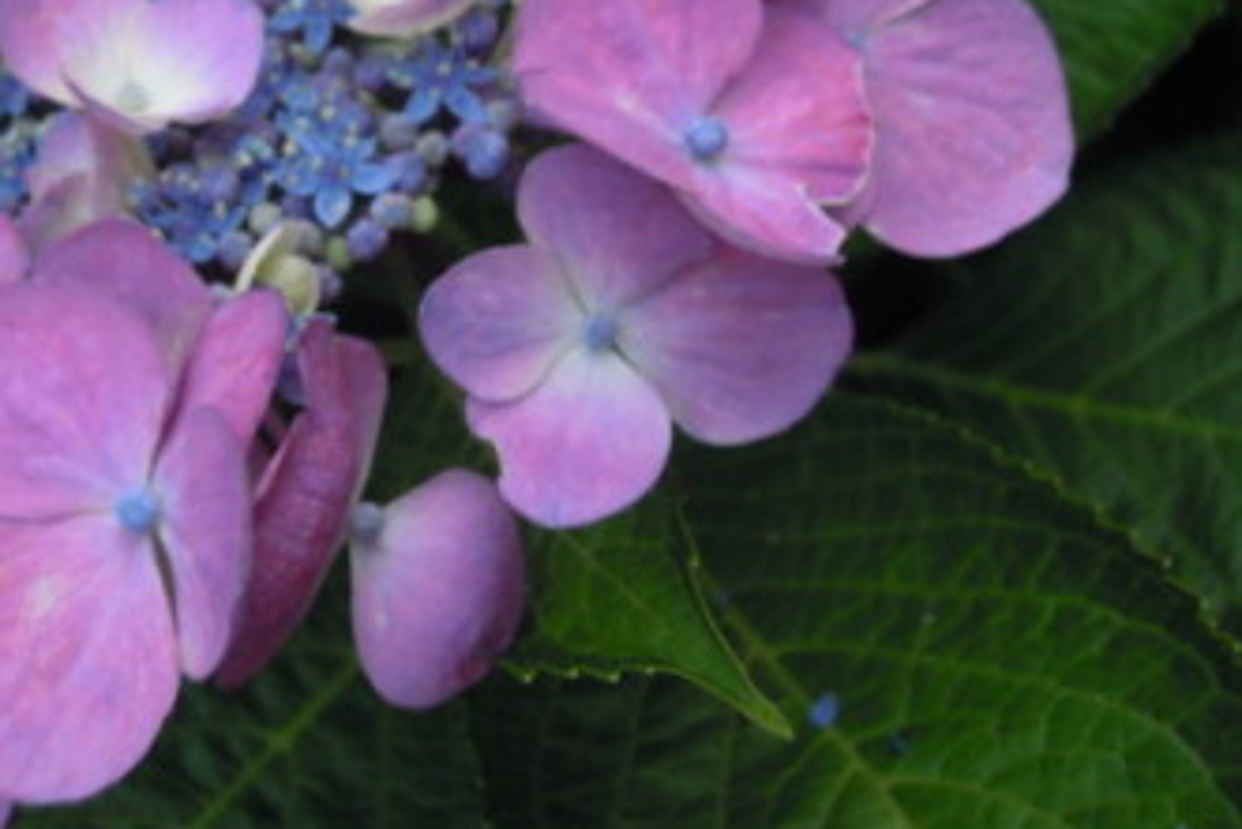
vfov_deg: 29.8
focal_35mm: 44
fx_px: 1519
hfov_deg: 44.0
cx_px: 443
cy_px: 159
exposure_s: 1/25
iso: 400
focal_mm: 5
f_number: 2.7
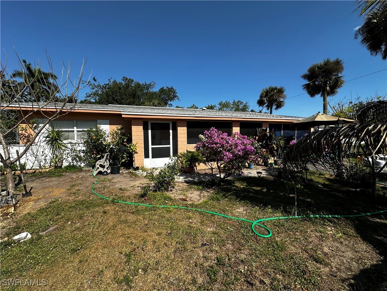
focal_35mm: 14
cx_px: 194
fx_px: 157
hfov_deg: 102.1
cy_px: 146
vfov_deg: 85.7
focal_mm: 2.22
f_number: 2.2
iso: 50
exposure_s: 1/2174
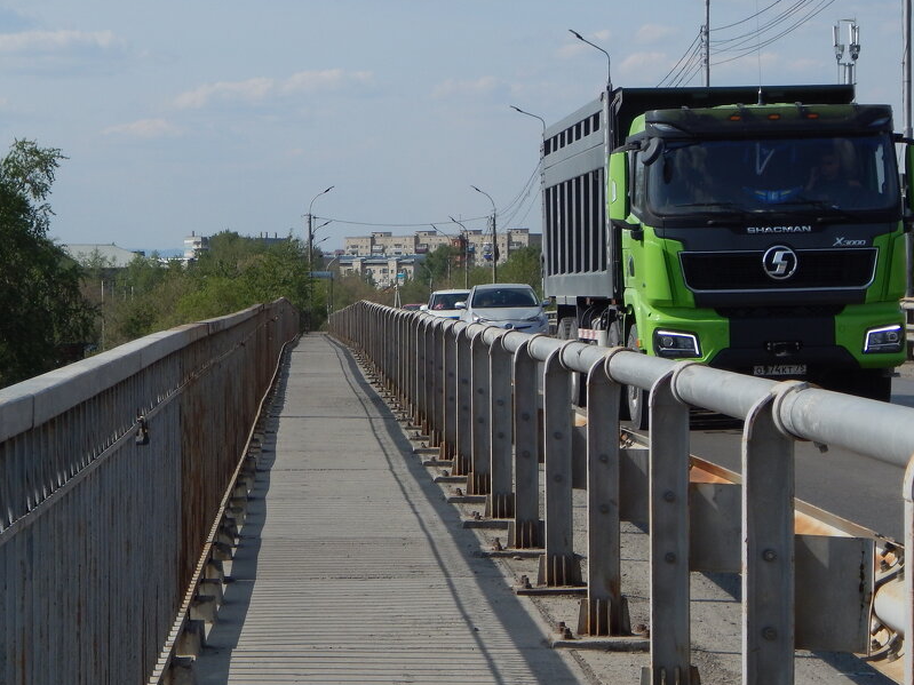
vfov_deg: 12.9
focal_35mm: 115
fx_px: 3036
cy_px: 323
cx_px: 427
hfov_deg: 17.1
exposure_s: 1/1500
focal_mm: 15.3
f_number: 4.3
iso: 125
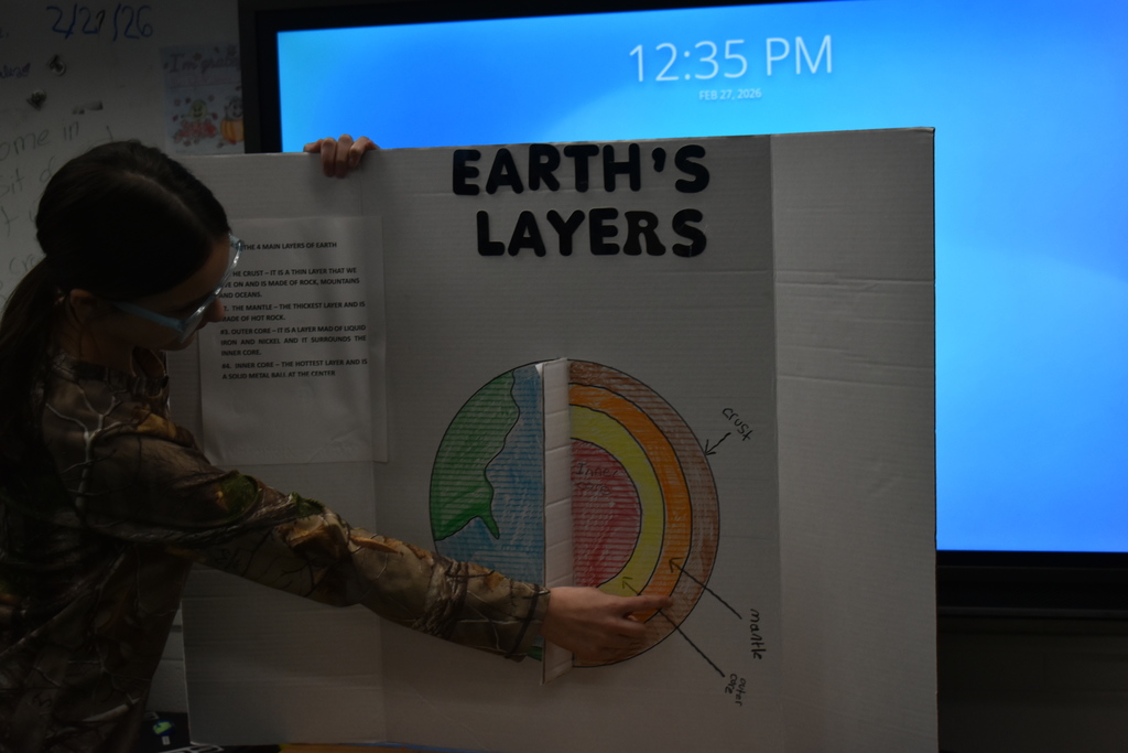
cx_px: 564
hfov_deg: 29.9
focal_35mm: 68
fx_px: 2115
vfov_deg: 20.2
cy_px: 376
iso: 800
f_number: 5
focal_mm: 45
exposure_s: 1/160
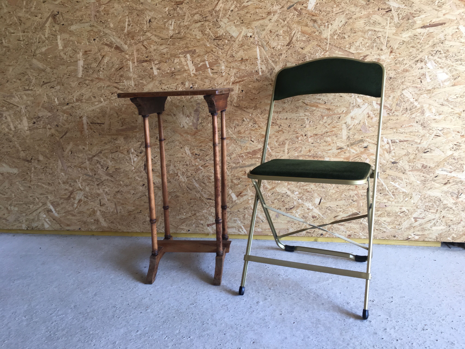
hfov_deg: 61.7
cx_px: 232
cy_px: 174
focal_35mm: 29
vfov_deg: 48.2
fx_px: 390
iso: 32
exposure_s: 1/50
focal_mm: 4.15
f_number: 2.2
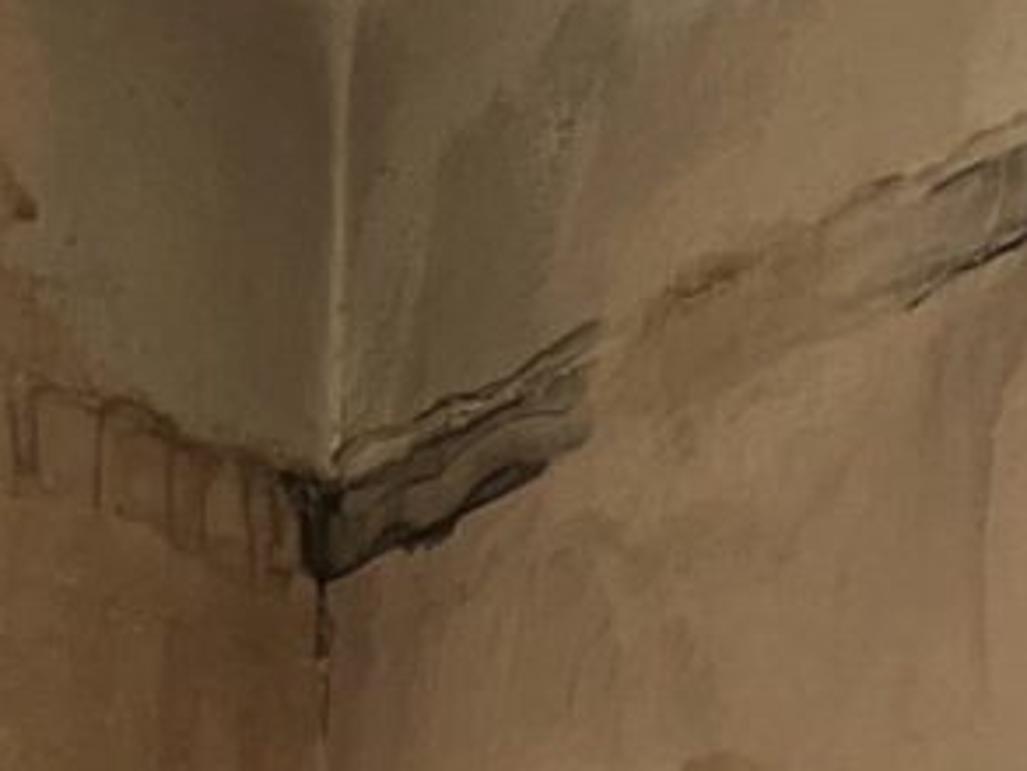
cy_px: 3943
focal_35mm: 227
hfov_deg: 8.2
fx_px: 6737
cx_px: -1185
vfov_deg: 5.1
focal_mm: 5.7
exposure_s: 1/165
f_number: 1.5
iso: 40
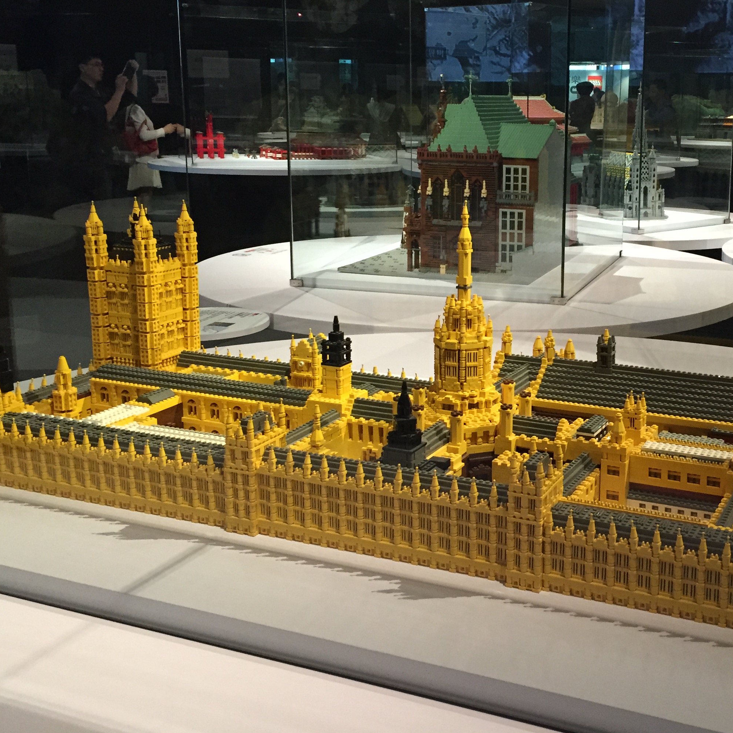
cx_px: 526
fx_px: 1006
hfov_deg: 39.2
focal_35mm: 42
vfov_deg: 39.9
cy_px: 308
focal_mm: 4.15
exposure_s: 1/24
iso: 250
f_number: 2.2
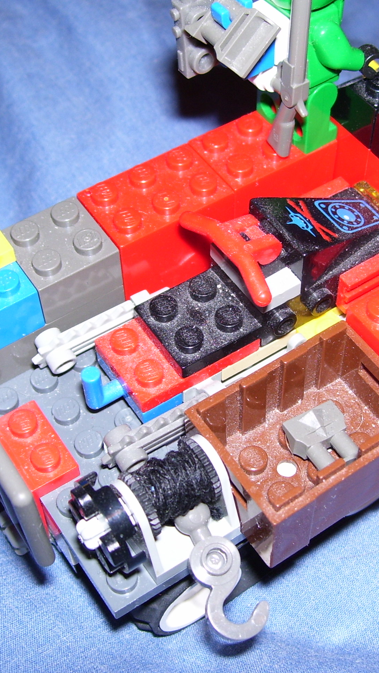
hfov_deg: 22.2
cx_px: 207
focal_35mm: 54
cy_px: 336
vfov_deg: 38.5
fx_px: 965
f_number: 2.7
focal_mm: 6
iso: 80
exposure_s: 1/60
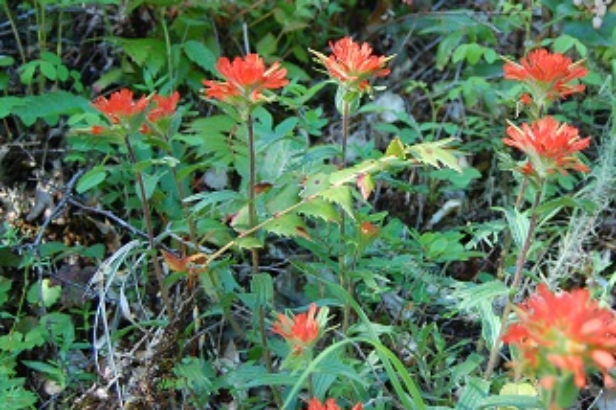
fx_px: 1624
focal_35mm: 95
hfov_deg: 21.4
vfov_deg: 14.3
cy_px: 125
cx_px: 413
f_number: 4.5
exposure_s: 1/60
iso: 400
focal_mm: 34
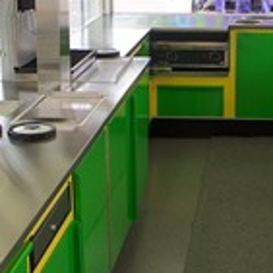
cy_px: 46
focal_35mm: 90
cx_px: 207
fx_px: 803
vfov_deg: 19.1
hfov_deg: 19.2
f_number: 2.8
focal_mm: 7.54
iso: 64
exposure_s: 1/125
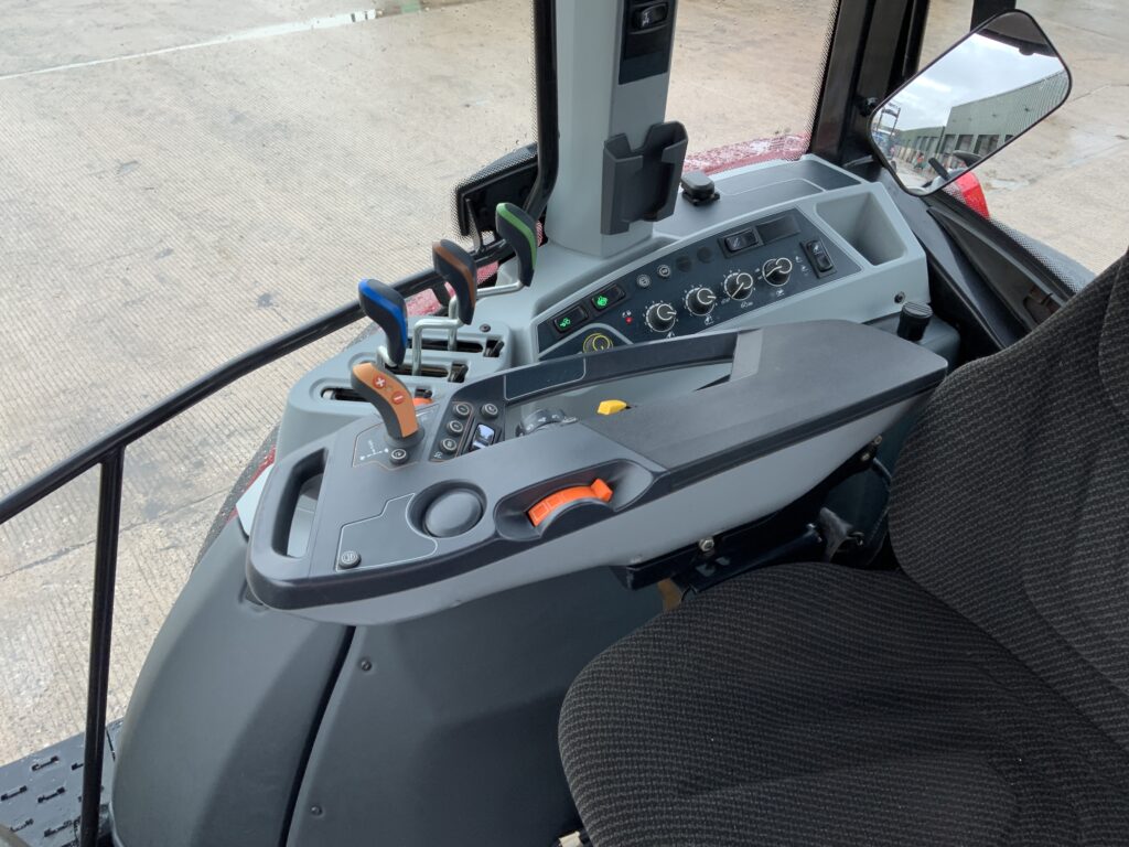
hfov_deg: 61.7
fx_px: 946
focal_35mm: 29
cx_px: 564
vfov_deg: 48.2
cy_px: 424
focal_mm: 3
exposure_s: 1/122
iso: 20
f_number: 1.8
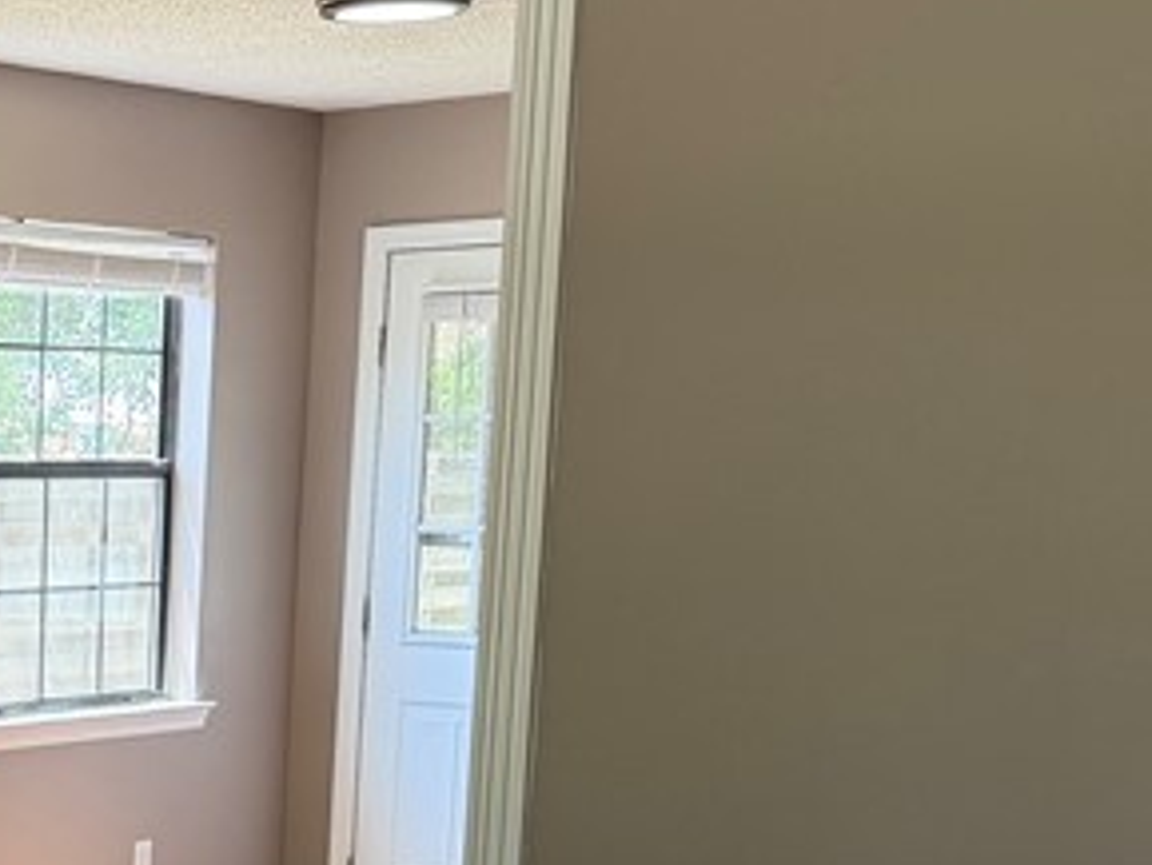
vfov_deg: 16.8
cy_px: 973
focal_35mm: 85
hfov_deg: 20.5
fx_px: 2830
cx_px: -438
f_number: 1.78
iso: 200
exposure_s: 1/182
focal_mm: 6.76
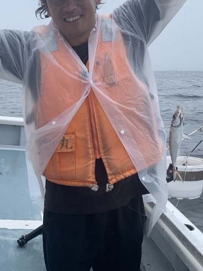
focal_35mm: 45
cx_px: 71
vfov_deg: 42.0
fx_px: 352
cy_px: 126
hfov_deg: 32.0
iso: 25
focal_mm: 4.25
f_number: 1.8
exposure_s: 1/864
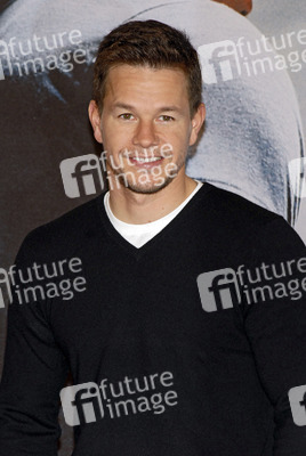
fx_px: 3526
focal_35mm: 278
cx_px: 153
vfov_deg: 7.4
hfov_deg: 5.0
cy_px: 228
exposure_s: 1/125
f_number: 7.1
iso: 400
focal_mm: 185
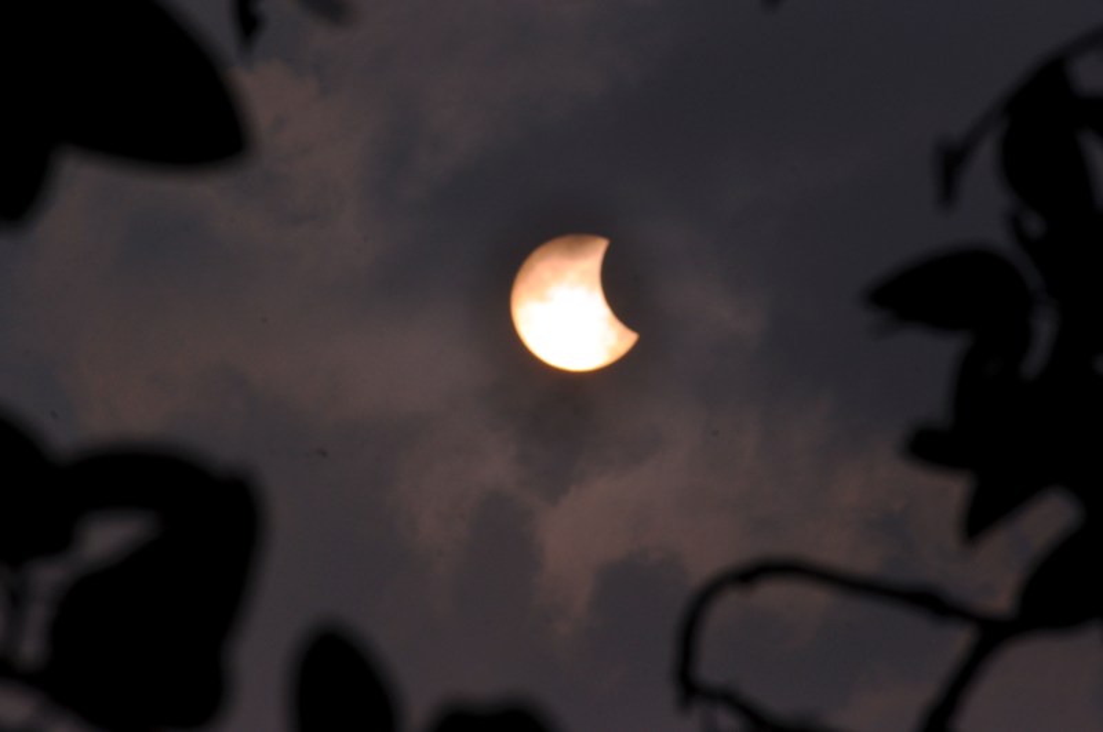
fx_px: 13768
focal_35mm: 450
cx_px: 552
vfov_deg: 3.0
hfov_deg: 4.6
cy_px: 366
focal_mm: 300
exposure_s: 1/3200
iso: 200
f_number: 20
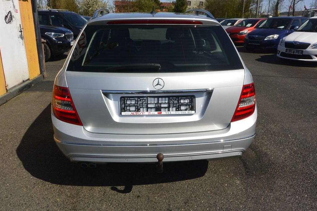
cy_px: 106
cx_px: 158
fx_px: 255
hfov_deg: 63.7
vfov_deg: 45.0
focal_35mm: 29
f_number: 13
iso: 160
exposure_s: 1/250
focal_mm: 11
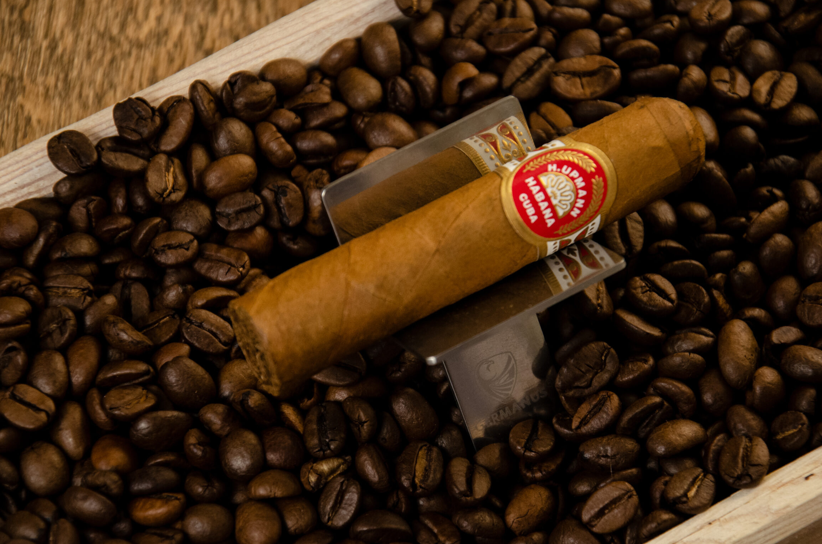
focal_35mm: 175
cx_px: 436
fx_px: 3977
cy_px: 254
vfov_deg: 7.8
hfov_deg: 11.8
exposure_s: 1/20
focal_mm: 105
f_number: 5.6
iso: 800
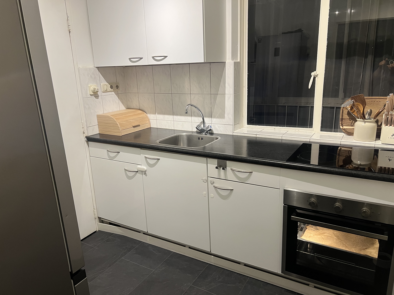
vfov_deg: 53.1
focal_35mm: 26
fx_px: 296
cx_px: 197
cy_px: 148
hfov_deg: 67.3
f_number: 1.5
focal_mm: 5.7
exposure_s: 1/50
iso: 200
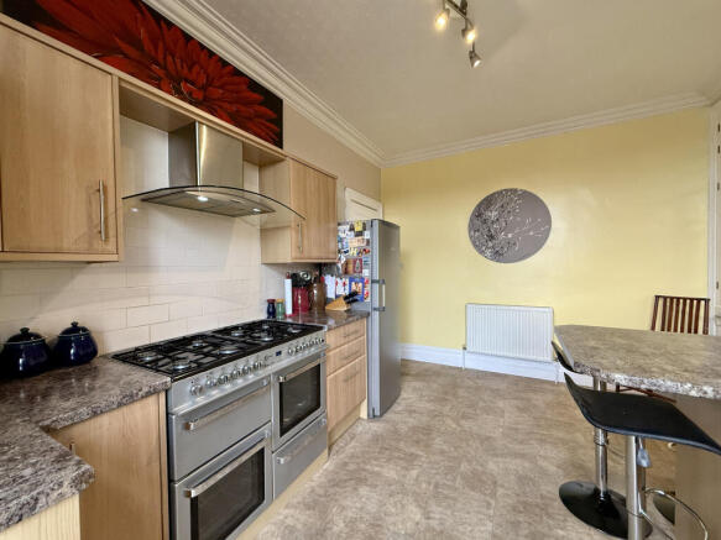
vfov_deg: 85.7
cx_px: 360
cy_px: 270
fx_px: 292
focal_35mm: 14
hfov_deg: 102.1
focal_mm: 2.22
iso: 250
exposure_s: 1/100
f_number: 2.2
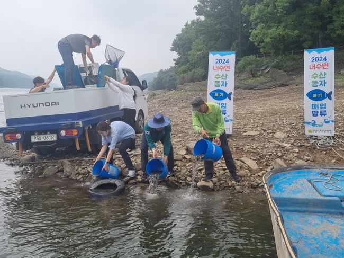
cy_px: 129
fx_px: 258
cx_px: 172
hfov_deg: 67.3
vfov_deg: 53.0
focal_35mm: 26
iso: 50
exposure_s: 1/1988
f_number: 1.8
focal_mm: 5.4
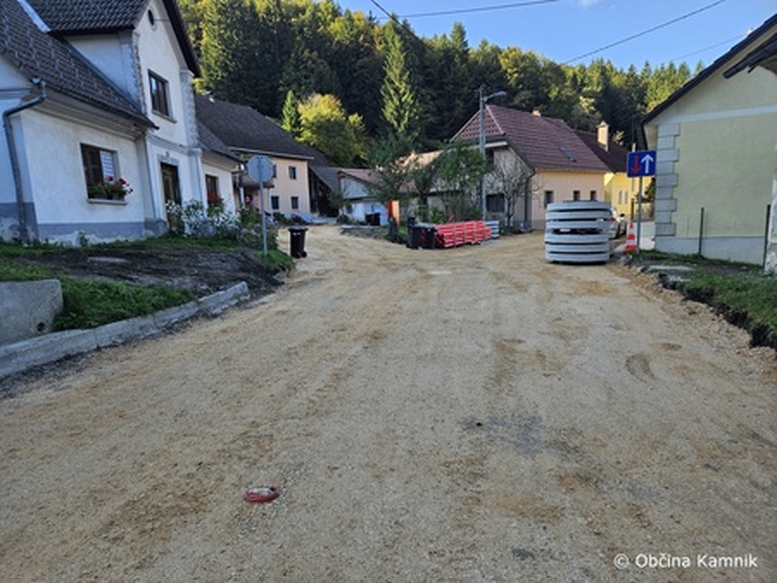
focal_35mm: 23
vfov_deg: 58.9
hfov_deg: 73.9
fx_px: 517
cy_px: 292
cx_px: 388
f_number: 1.8
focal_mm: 5.4
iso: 40
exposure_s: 1/481
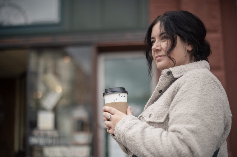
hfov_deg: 39.6
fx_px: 329
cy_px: 78
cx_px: 118
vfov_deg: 26.9
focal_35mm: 50
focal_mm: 50
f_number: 1.4
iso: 320
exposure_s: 1/8000
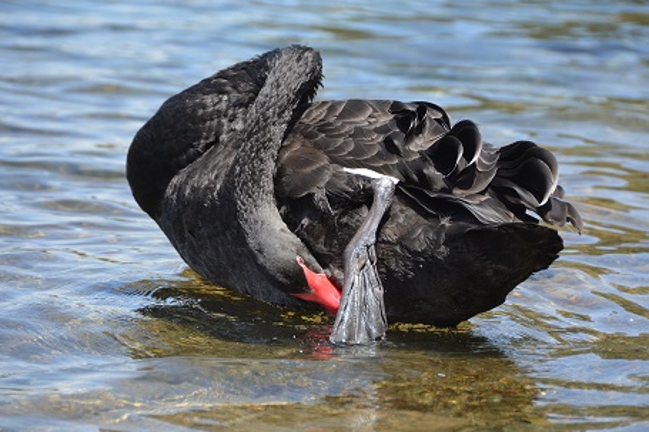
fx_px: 5046
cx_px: 341
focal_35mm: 280
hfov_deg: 7.4
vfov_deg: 4.9
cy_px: 207
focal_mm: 170
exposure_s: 1/500
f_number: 5.6
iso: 250
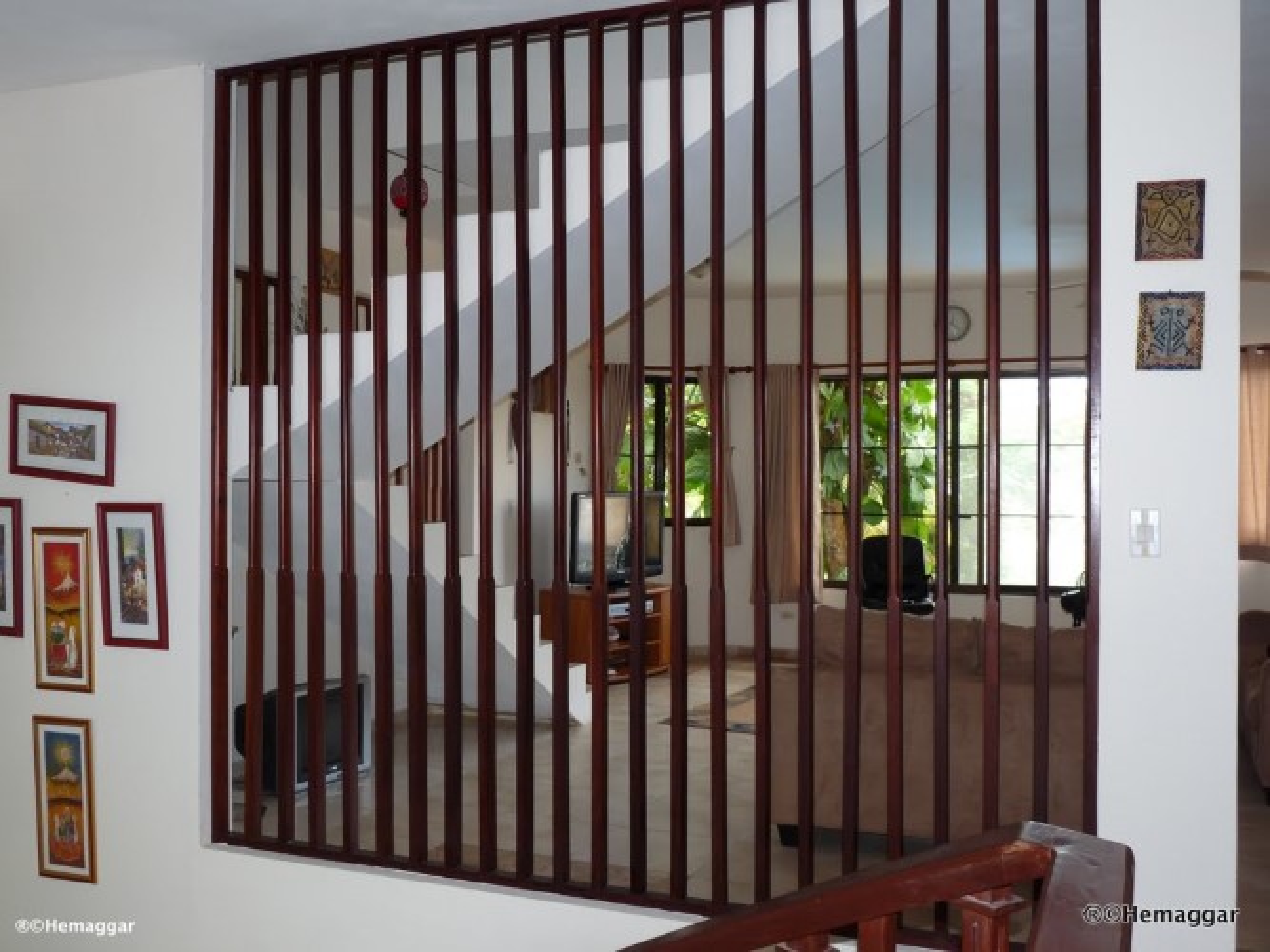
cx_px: 635
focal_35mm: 34
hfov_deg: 54.0
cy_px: 476
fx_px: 1247
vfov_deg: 41.8
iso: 160
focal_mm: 6.1
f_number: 3
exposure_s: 1/30
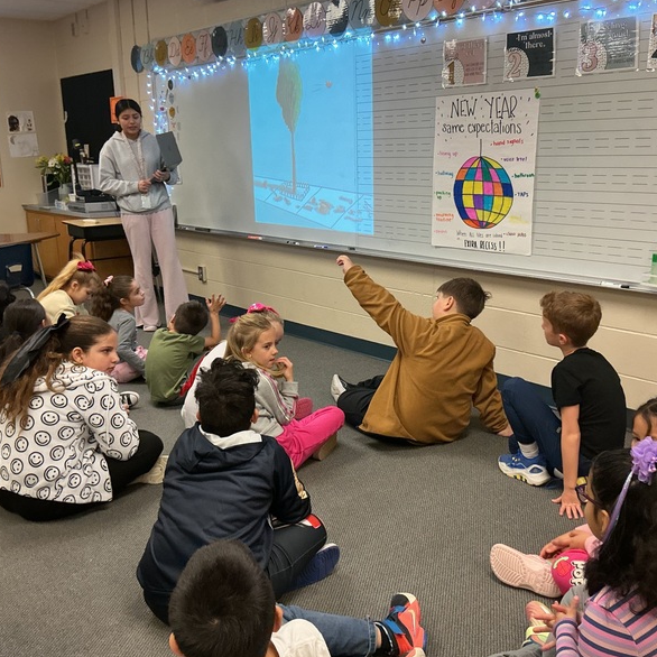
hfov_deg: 47.2
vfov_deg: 47.2
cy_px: 324
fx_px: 752
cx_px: 344
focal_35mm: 35
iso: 160
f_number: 1.8
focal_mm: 3
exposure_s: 1/60
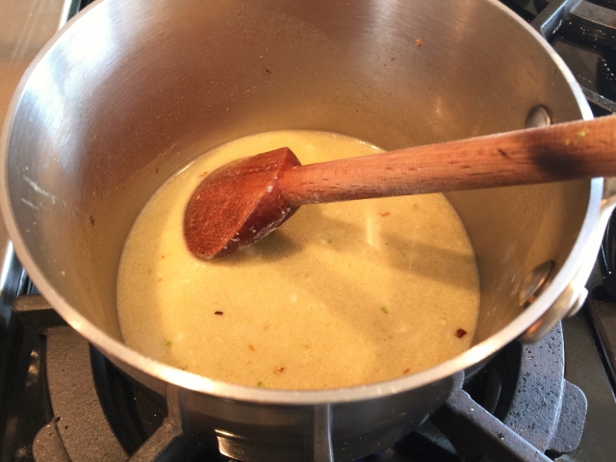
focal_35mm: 29
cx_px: 308
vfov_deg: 48.2
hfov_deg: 61.7
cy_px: 231
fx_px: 516
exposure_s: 1/15
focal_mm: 4.15
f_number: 2.2
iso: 40
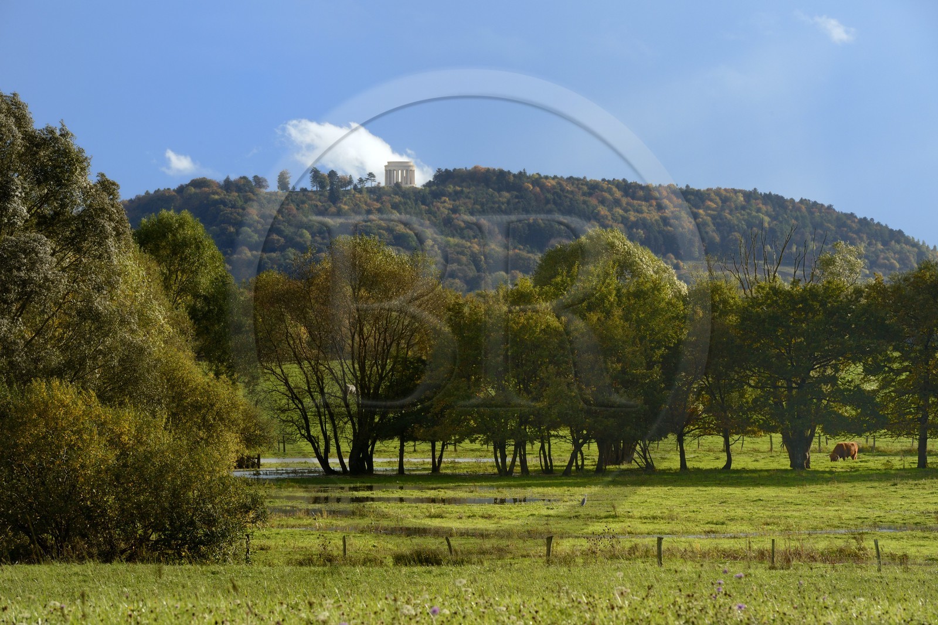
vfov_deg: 6.9
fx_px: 5210
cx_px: 469
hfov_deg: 10.3
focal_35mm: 200
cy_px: 312
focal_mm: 200
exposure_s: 1/250
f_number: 16
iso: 400
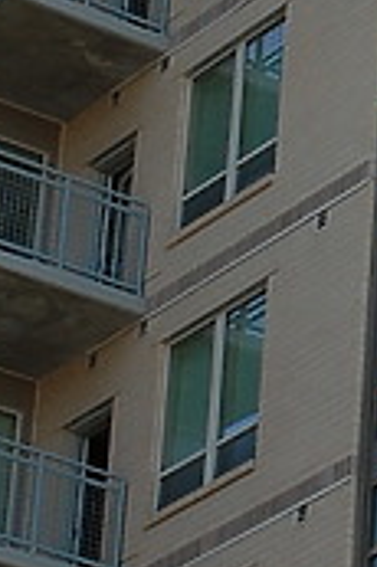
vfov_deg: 7.7
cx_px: 723
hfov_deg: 5.1
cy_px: 13
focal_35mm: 265
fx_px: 4171
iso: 250
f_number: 10
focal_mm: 34
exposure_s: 1/250
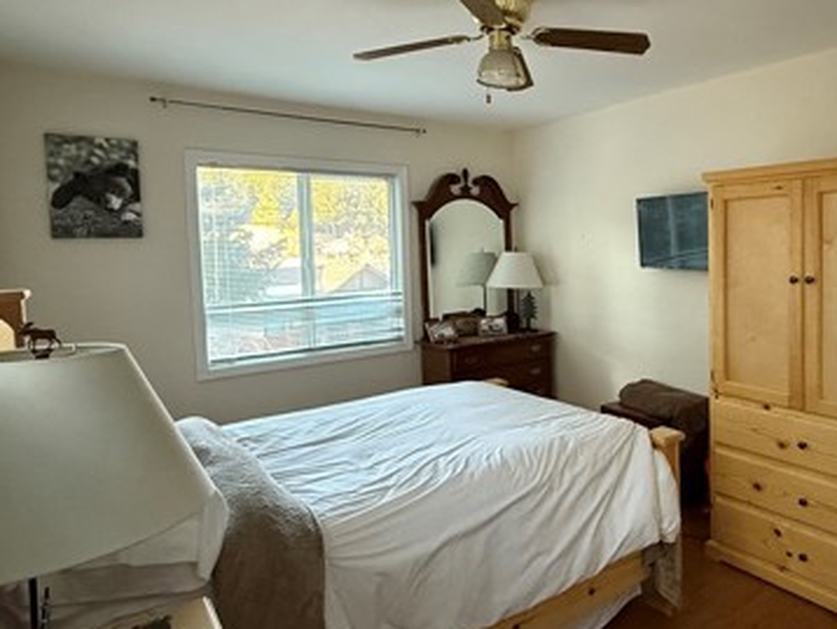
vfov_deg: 54.7
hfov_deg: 66.3
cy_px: 269
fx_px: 605
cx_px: 596
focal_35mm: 25
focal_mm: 2.22
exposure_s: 1/60
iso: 1000
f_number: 2.2
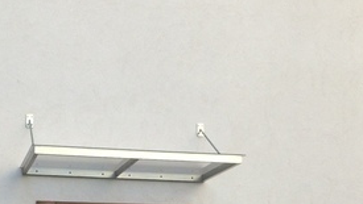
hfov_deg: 23.1
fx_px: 886
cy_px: 203
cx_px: 165
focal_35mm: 92
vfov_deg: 13.0
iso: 32
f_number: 2.2
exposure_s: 1/436
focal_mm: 4.15
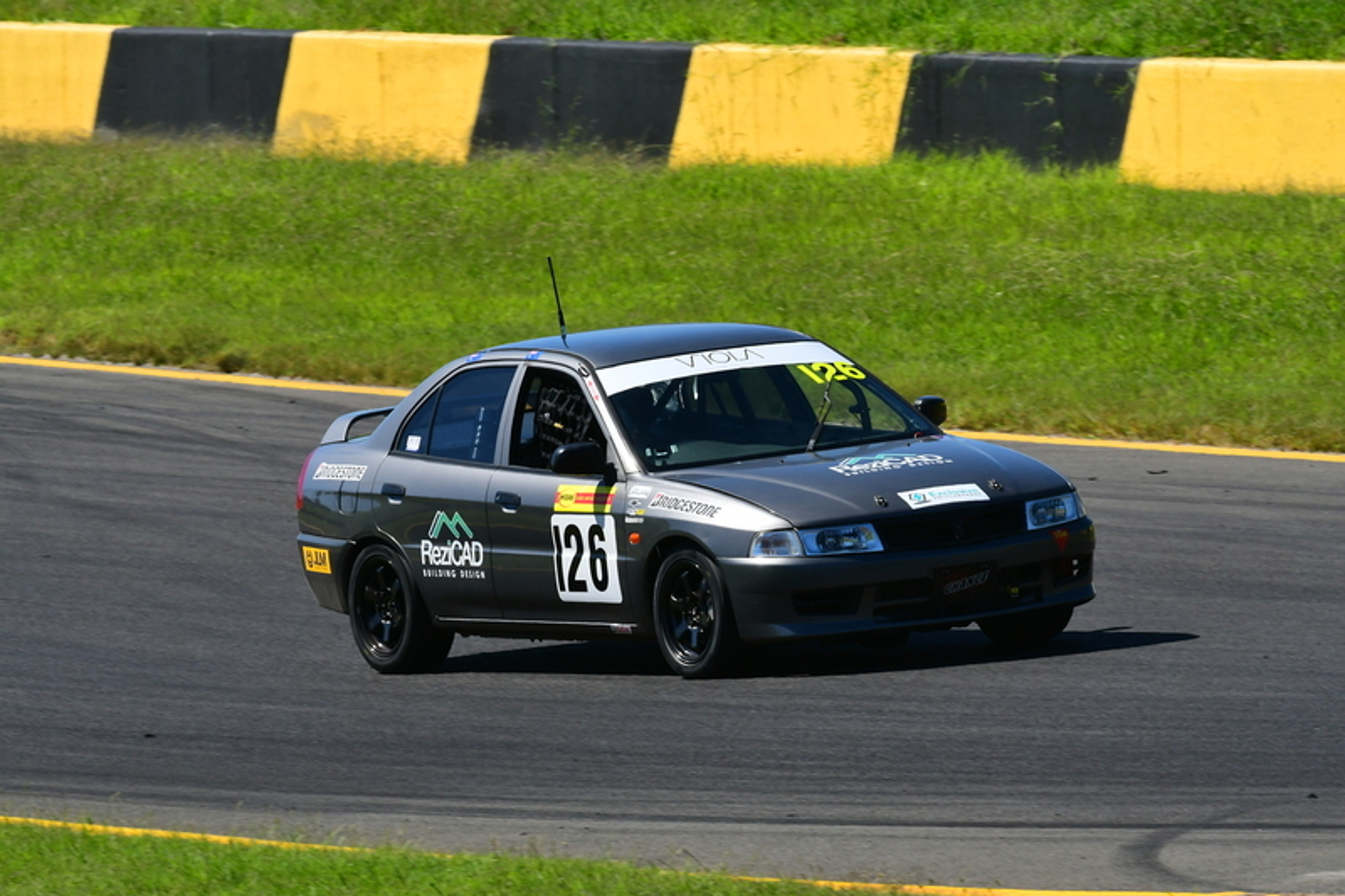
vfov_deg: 2.5
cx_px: 672
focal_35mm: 555
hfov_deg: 3.7
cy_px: 448
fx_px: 20730
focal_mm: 370
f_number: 13
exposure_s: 1/640
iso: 500
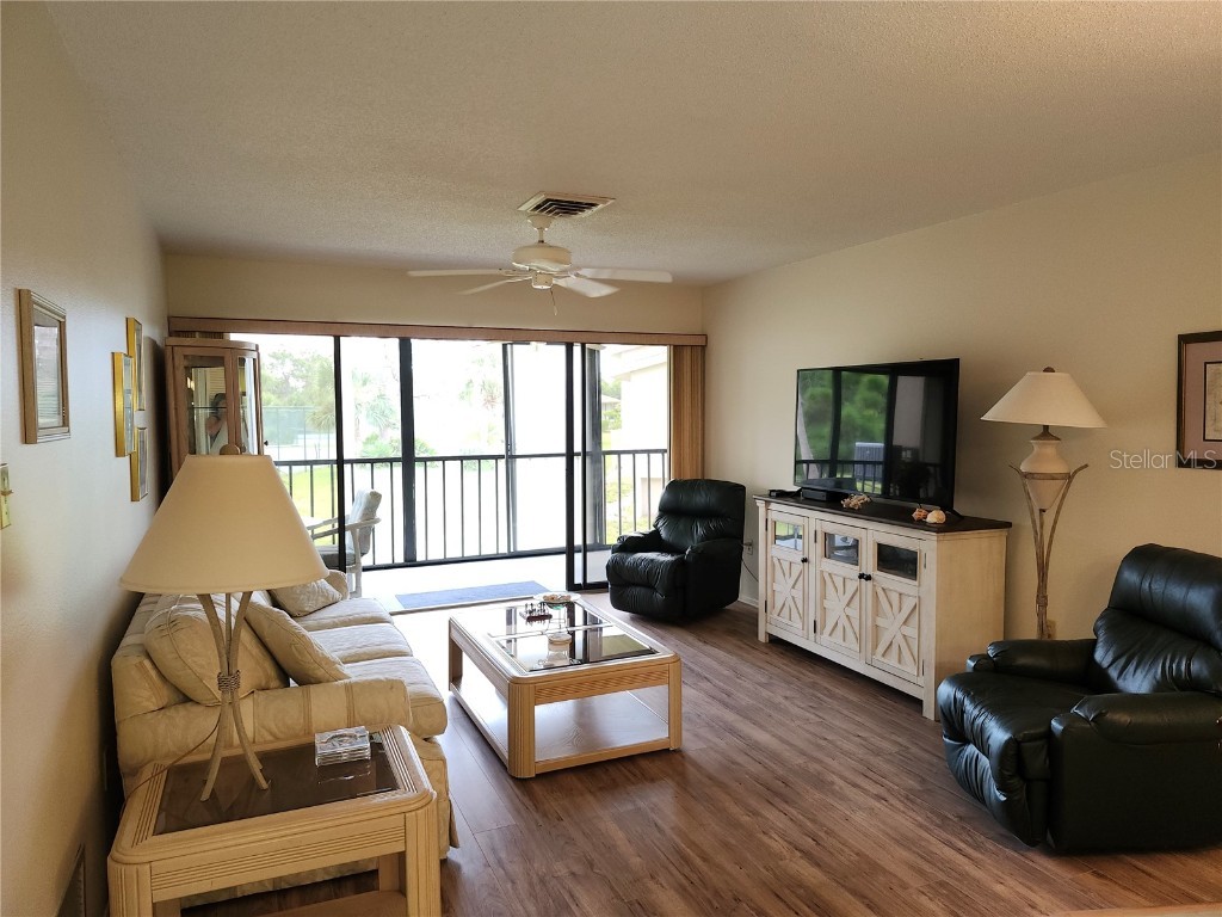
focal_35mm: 23
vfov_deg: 58.9
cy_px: 458
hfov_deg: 73.9
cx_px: 611
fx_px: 812
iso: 100
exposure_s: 1/60
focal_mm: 5.54
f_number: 1.8
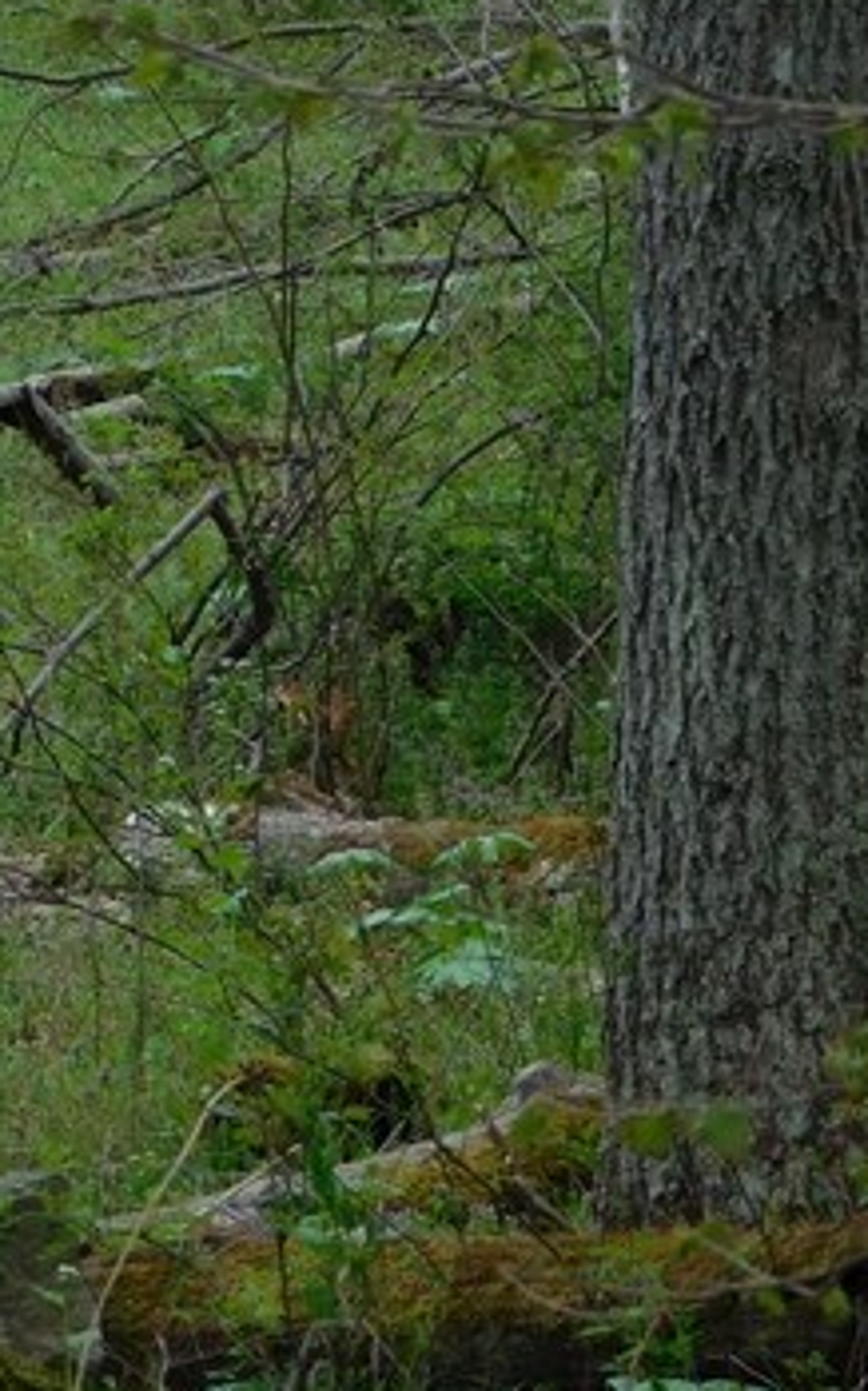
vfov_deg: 6.8
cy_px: 458
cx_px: -1099
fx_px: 11662
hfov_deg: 4.2
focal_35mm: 308
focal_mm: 17.6
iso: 125
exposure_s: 1/250
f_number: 4.6
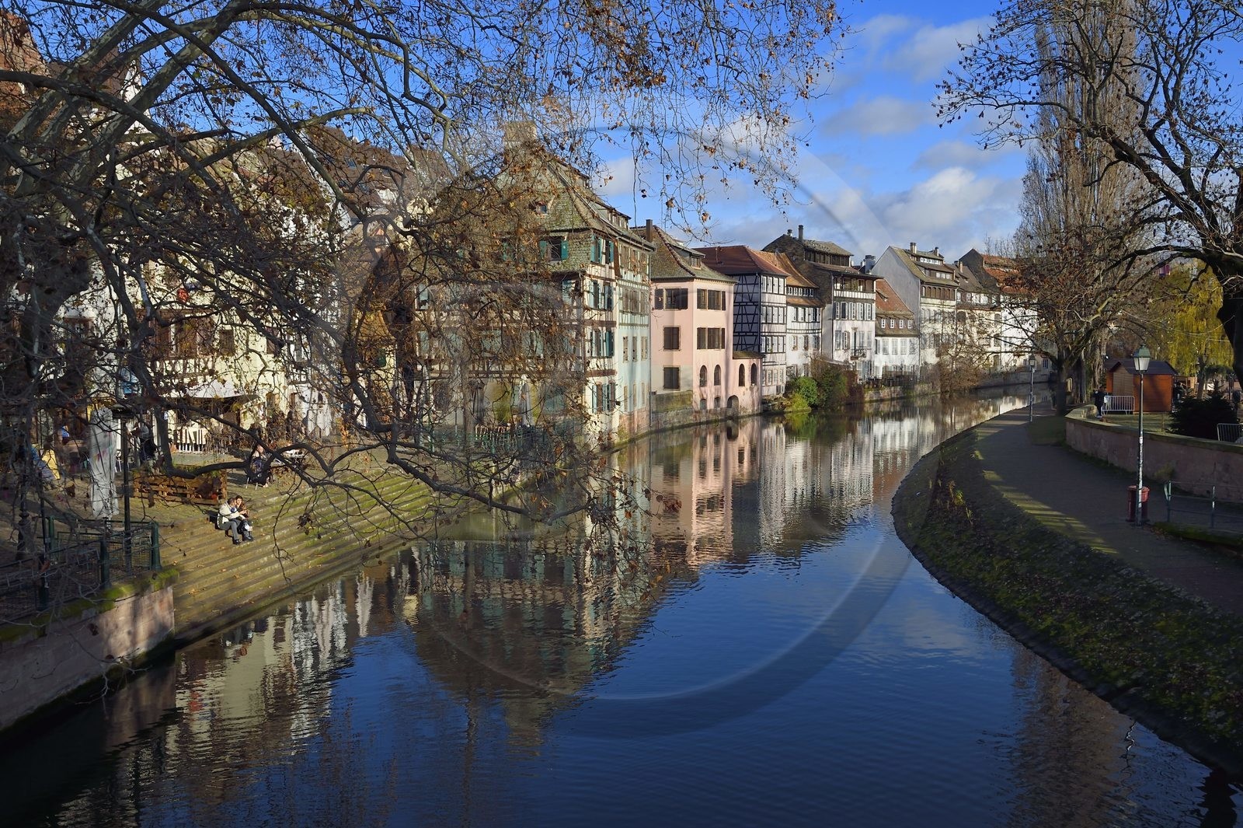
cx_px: 622
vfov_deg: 43.6
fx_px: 1035
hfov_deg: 62.0
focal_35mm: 30
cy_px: 414
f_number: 9
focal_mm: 30
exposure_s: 1/500
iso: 200
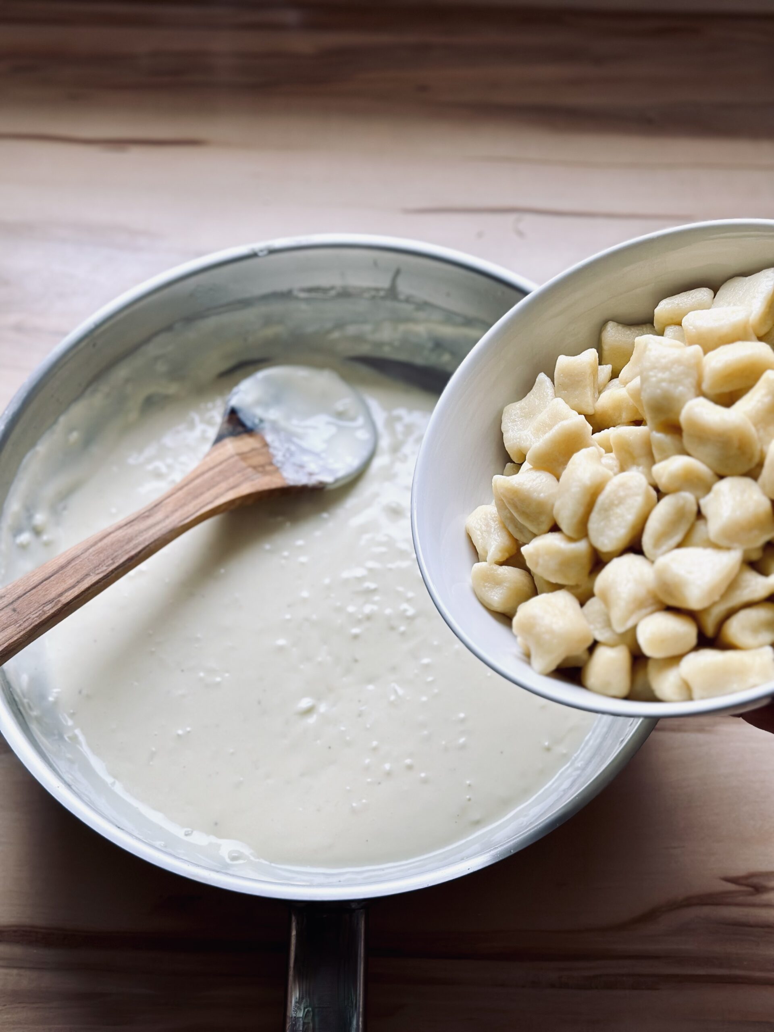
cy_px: 516
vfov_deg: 39.7
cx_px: 387
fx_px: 1431
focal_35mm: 48
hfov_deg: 30.3
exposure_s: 1/177
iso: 64
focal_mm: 6.86
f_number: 1.78
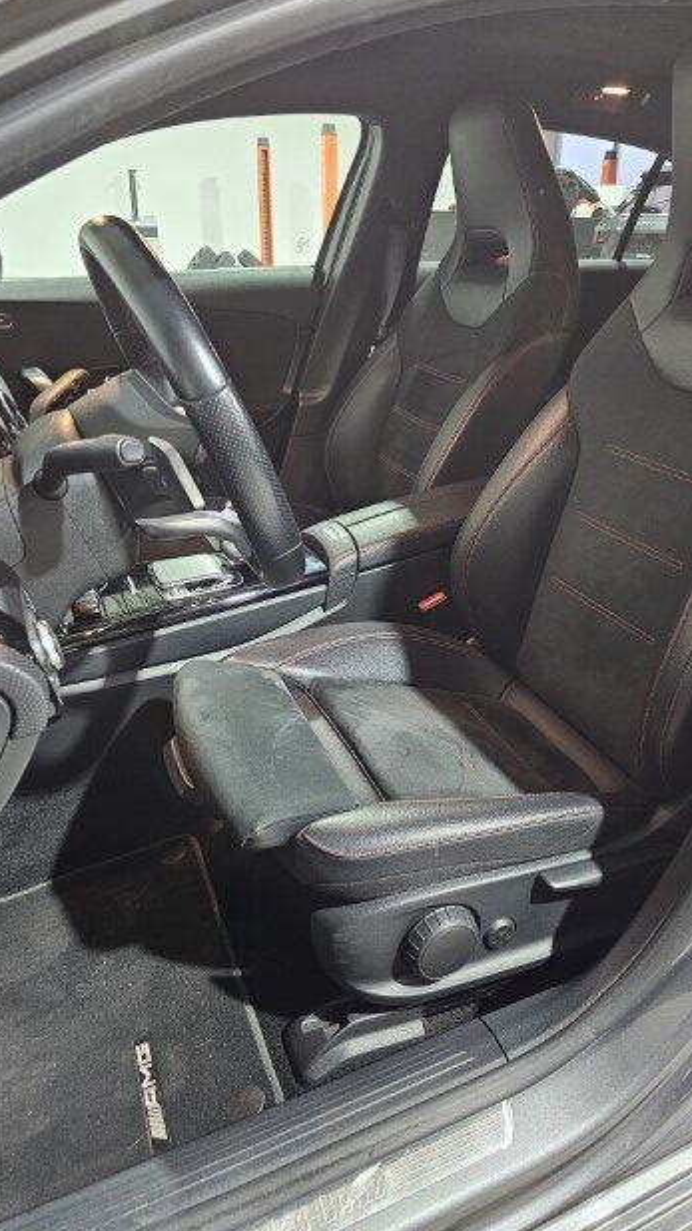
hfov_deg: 44.0
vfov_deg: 71.9
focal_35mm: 26
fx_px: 848
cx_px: 437
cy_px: 595
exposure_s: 1/40
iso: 640
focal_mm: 6.3
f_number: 1.7
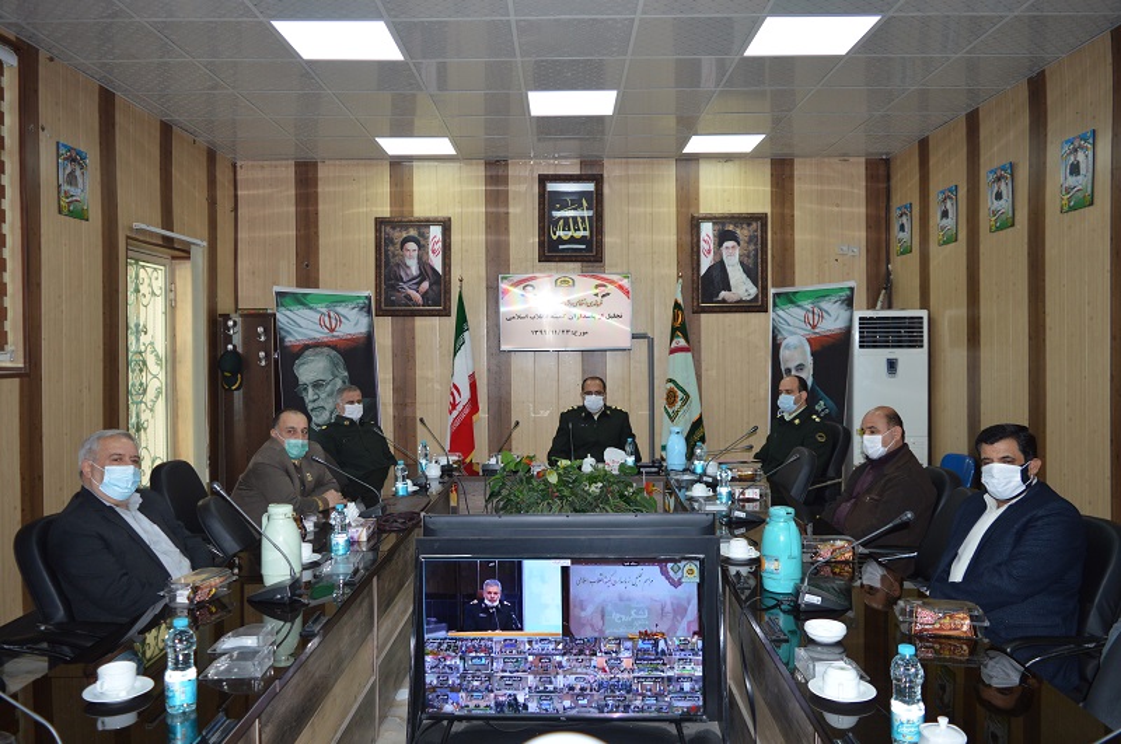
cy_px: 372
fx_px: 840
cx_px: 560
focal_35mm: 27
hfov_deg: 67.5
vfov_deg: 47.8
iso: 400
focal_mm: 18
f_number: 4
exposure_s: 1/80
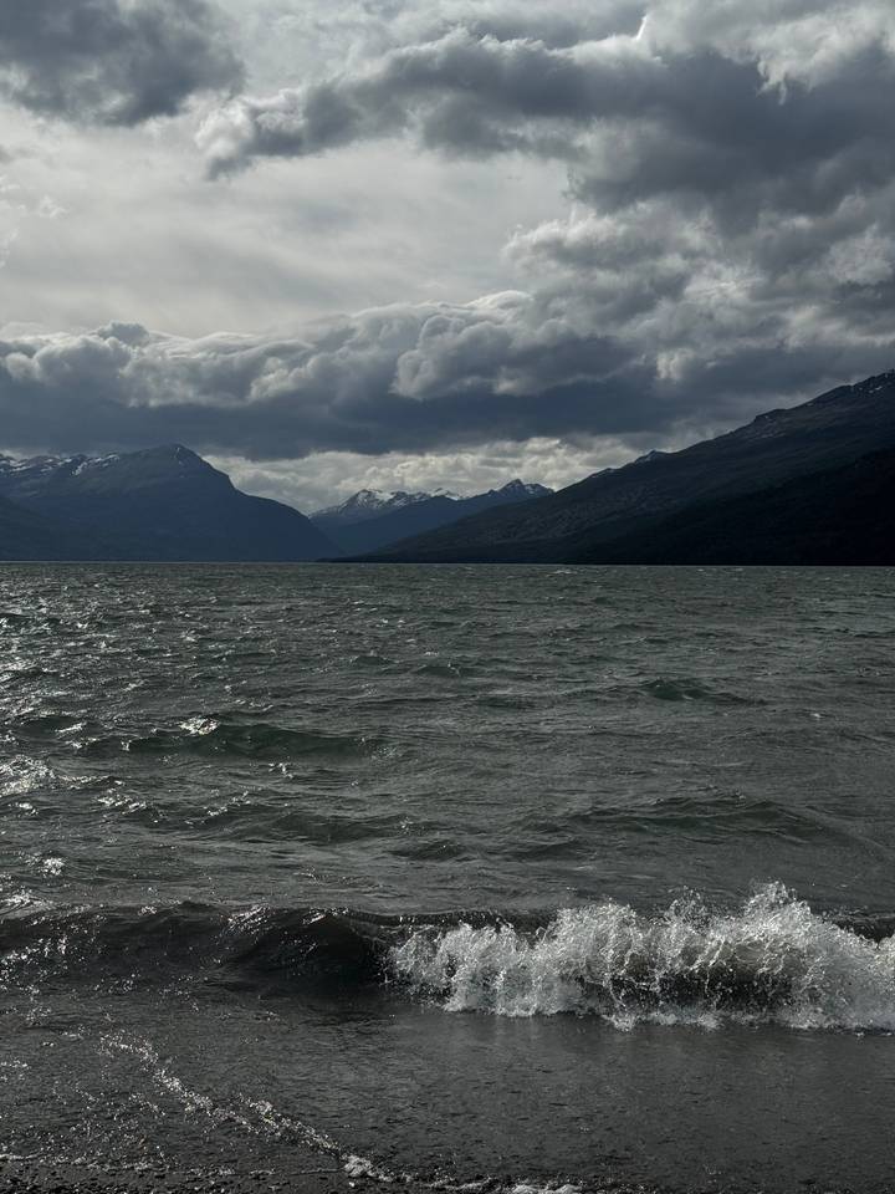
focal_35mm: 48
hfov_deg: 30.3
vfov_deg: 39.7
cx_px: 448
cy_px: 597
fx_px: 1655
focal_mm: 6.76
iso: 80
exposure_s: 1/12500
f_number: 1.78
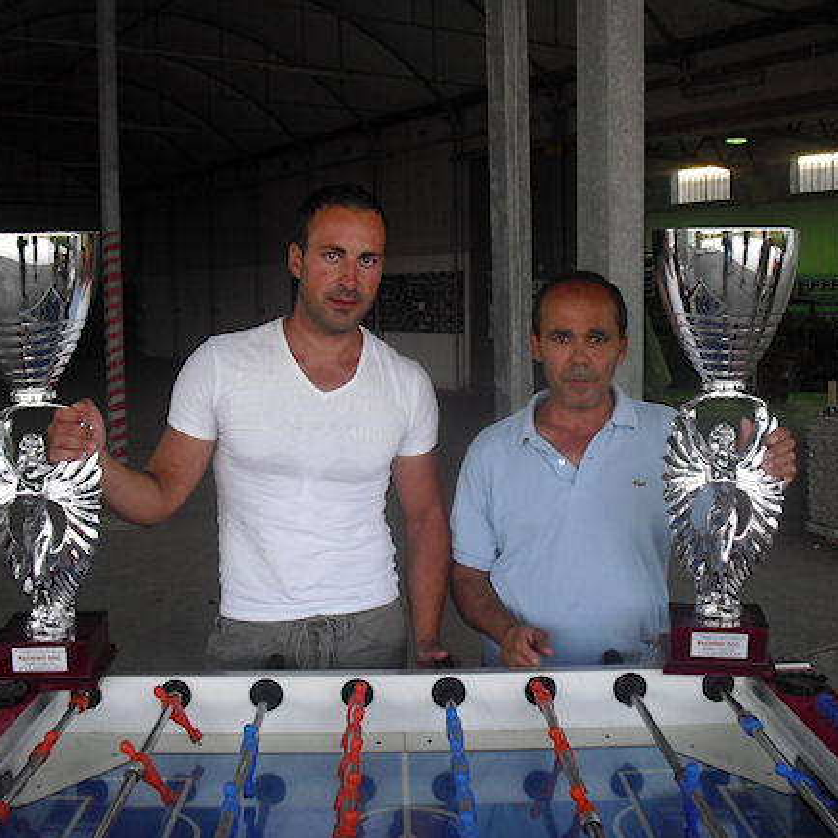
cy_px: 421
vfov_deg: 39.2
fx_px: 1178
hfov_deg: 39.2
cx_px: 400
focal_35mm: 43
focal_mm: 6.3
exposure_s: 1/80
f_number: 3.1
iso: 200
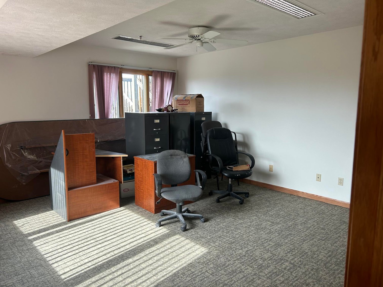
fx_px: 288
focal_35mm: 26
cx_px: 192
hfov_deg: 67.3
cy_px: 144
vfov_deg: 53.1
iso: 50
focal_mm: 5.7
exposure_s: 1/121
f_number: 1.5
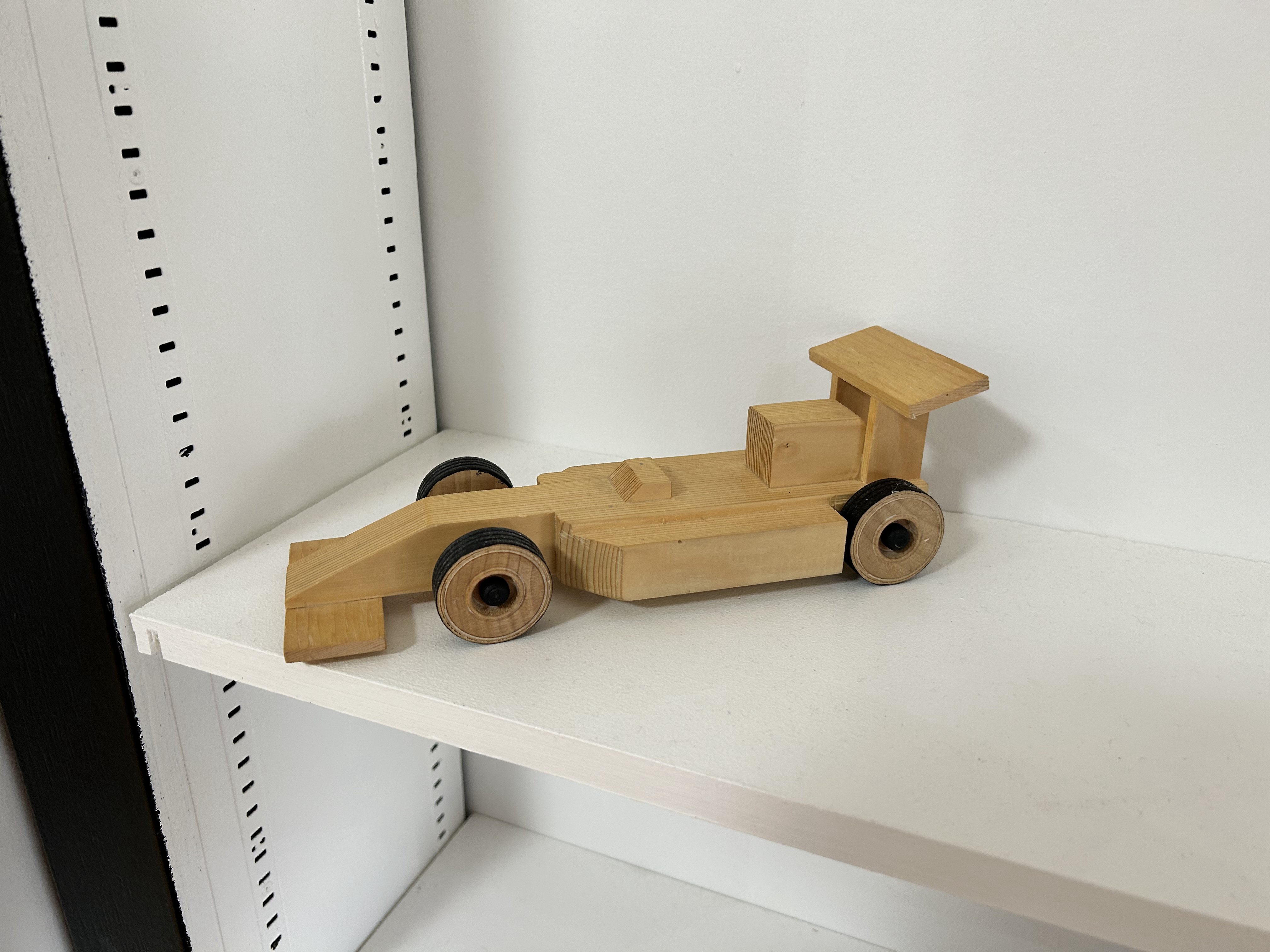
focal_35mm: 26
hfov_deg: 67.3
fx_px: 954
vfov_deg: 53.1
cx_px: 635
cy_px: 476
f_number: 1.5
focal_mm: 5.7
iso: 80
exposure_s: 1/60
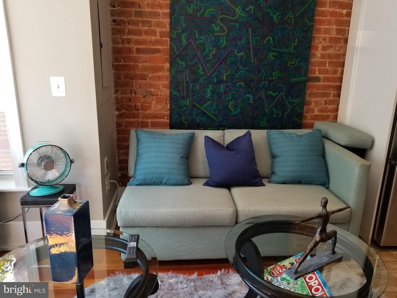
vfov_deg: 53.1
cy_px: 149
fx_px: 298
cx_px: 198
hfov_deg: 67.3
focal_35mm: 26
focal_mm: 4.3
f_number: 1.7
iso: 100
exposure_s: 1/120
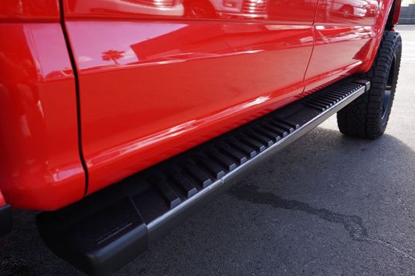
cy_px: 148
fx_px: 334
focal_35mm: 29
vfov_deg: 44.9
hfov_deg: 63.6
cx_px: 192
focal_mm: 16
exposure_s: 1/160
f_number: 4
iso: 125
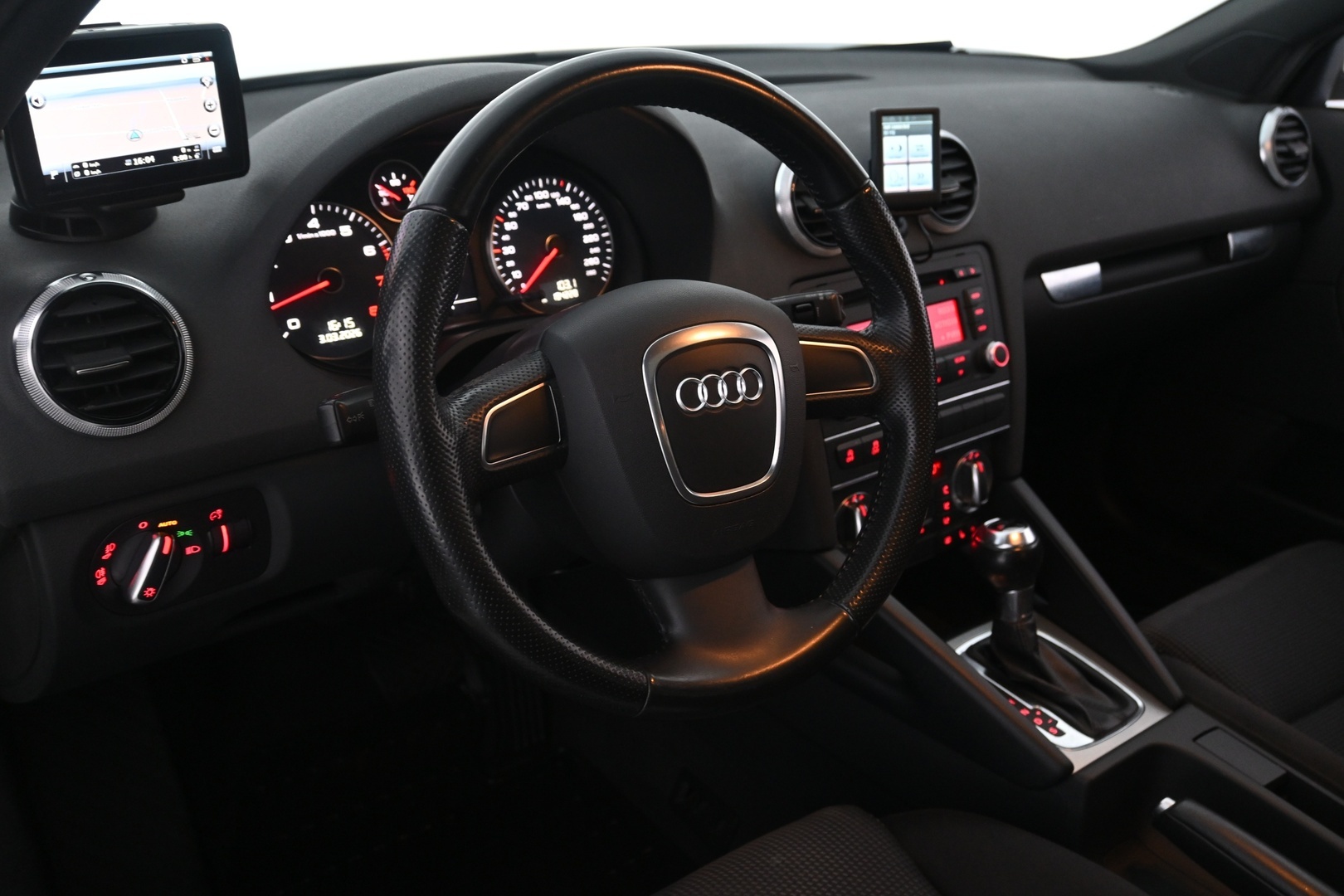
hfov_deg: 58.3
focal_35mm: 32
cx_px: 672
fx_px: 1204
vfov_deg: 40.8
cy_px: 448
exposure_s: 1/30
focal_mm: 21.5
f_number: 4
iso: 1400
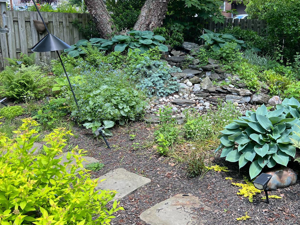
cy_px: 91
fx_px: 338
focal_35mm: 39
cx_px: 219
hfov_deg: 46.4
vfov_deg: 36.7
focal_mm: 5.7
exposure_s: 1/383
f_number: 1.5
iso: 50
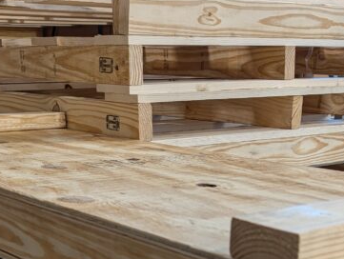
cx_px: 175
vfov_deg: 19.8
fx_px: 677
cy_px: 345
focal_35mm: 68
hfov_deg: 28.5
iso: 20
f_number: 1.68
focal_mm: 6.9
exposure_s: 1/20.5
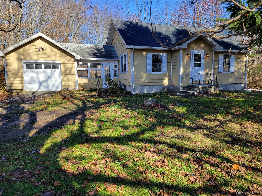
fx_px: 197
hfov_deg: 67.3
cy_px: 98
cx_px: 131
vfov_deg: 53.1
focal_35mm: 26
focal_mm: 5.4
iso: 40
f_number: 1.8
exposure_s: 1/756
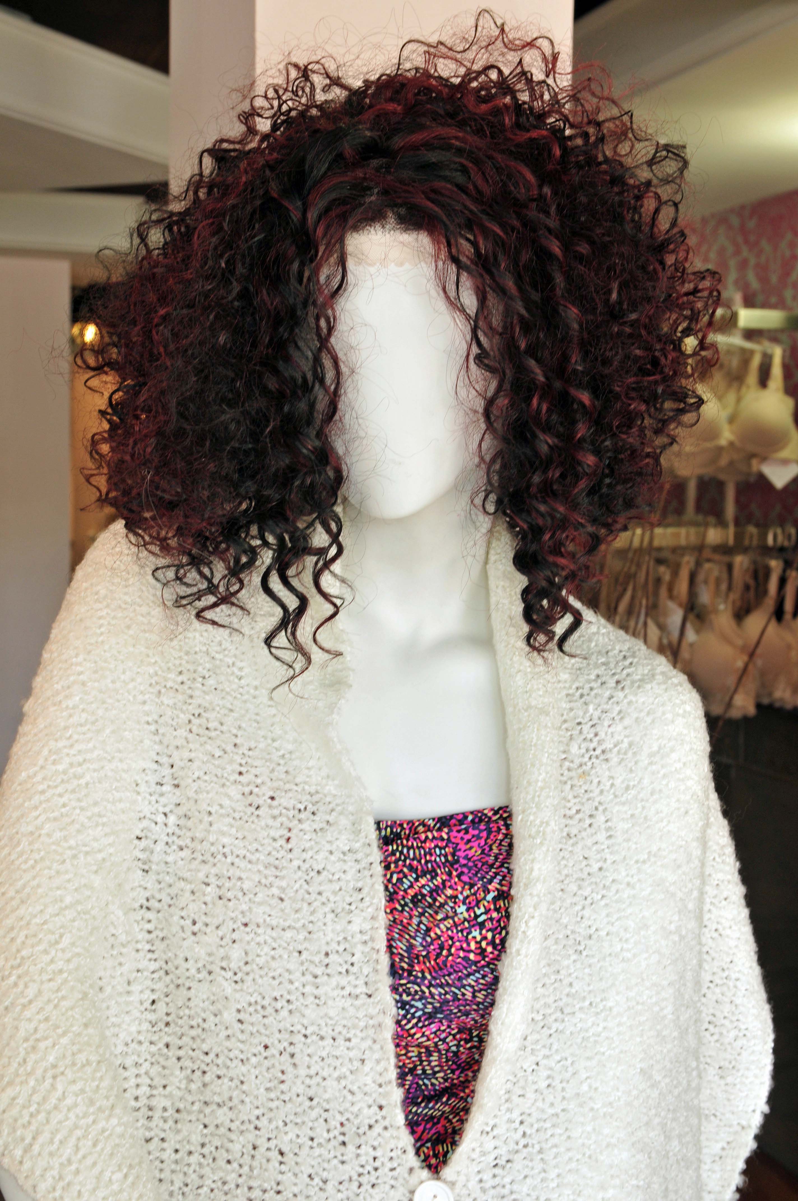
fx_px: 1600
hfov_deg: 28.0
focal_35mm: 48
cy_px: 600
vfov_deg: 41.2
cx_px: 399
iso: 400
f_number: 7.1
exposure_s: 1/30
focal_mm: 32
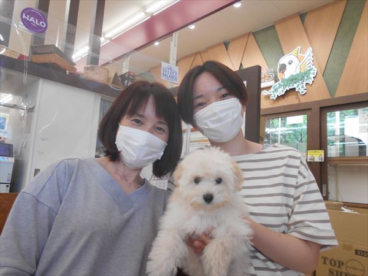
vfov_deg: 53.1
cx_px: 184
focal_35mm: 26
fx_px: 276
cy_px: 138
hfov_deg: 67.3
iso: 160
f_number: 3.2
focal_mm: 4.6
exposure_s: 1/30
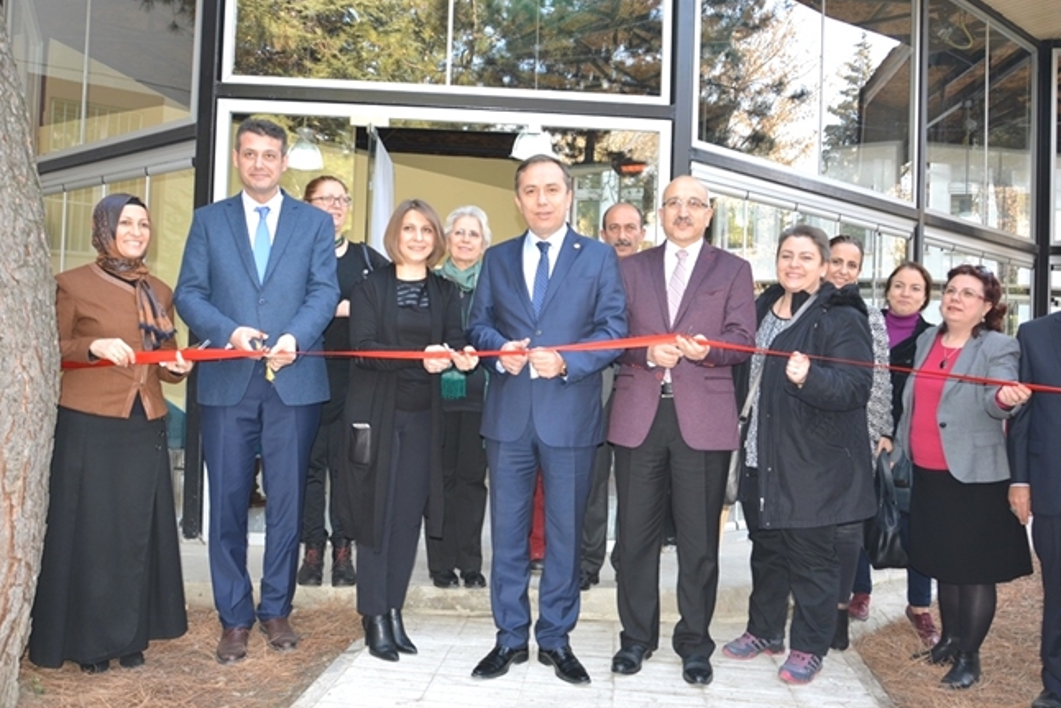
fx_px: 825
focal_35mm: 28
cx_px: 540
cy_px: 361
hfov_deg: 65.5
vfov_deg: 46.4
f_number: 4
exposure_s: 1/80
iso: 400
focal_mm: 18
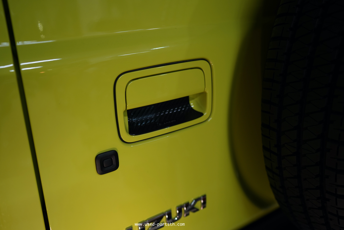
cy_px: 115
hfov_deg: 54.4
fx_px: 334
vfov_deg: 37.9
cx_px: 172
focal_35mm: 35
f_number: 2.8
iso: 640
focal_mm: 35
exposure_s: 1/40
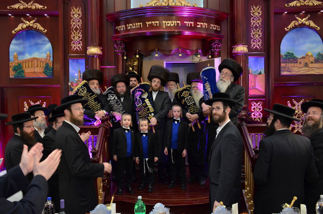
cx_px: 162
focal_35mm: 33
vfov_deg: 39.8
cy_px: 107
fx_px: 295
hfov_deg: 57.3
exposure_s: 1/100
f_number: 6.3
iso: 1600
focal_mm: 22
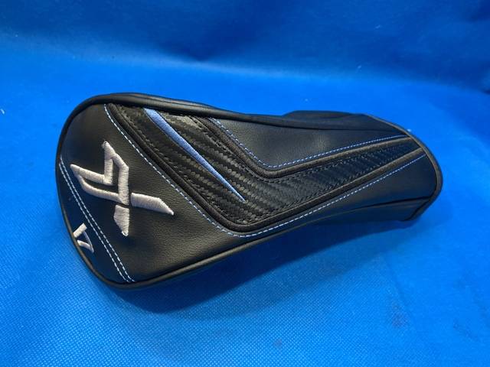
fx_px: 368
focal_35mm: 26
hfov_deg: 67.3
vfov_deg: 53.1
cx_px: 245
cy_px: 184
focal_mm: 4.25
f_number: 1.8
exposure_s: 1/60
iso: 200
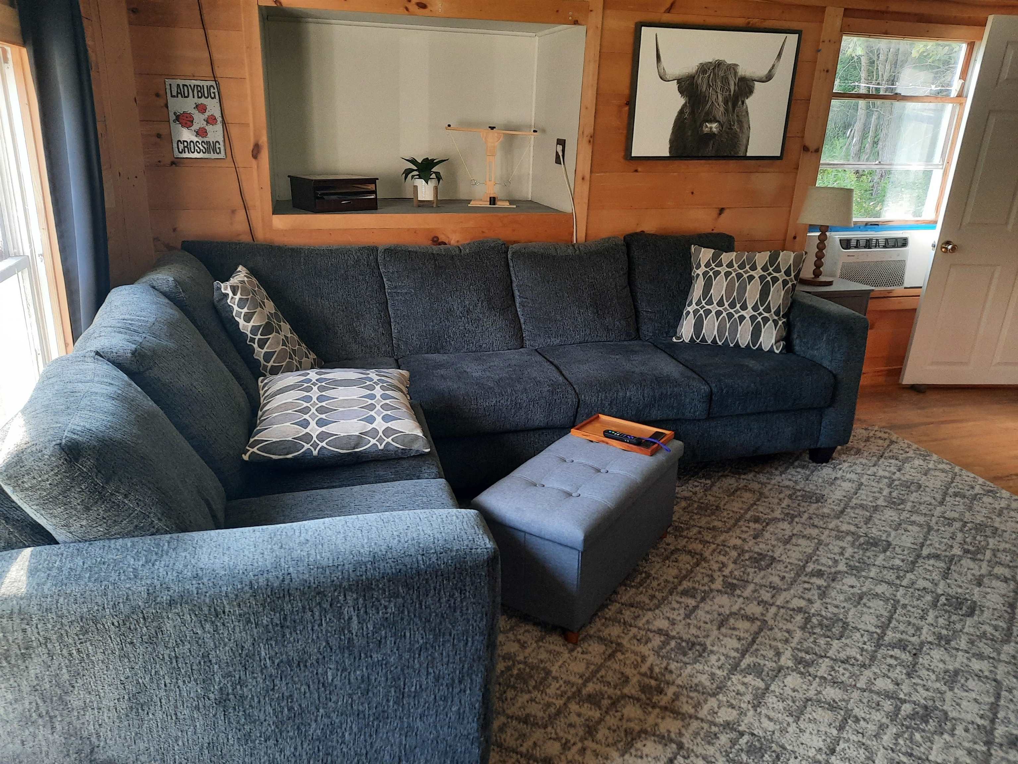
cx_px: 509
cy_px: 382
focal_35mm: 25
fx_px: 735
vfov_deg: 54.9
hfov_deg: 69.4
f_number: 2
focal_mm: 4.6
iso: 320
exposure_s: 1/60
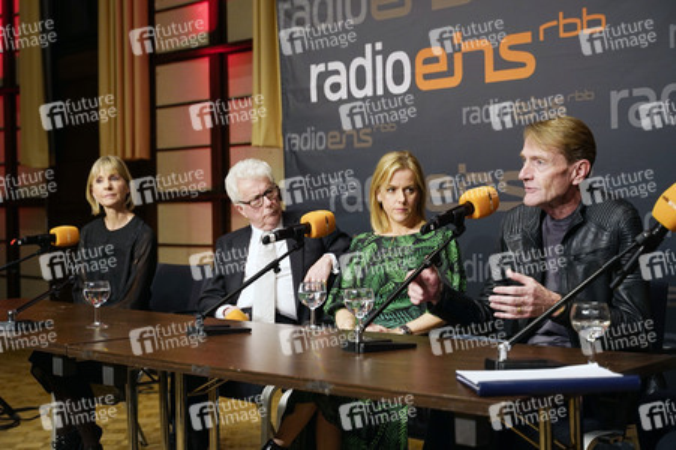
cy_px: 225
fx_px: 994
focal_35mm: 53
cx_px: 338
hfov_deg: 37.5
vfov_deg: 25.5
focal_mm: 53
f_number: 3.5
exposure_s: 1/100
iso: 1600
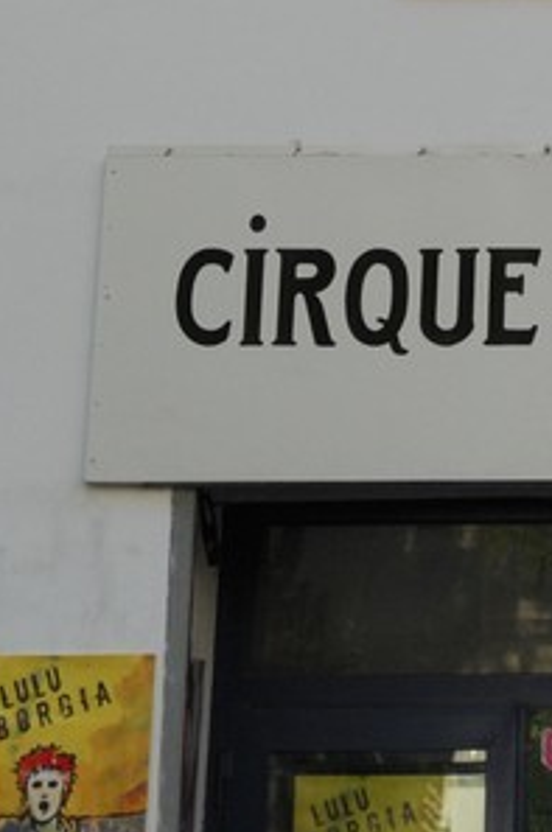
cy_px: -1263
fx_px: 4108
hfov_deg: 7.5
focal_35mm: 178
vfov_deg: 9.9
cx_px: 876
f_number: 6.7
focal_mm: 22
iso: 100
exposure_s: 1/125
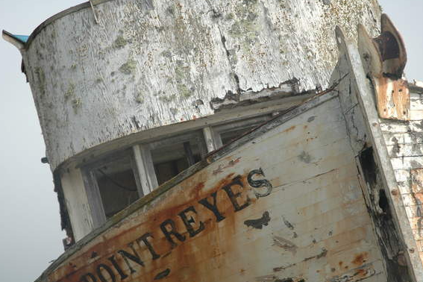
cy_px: 156
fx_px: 1210
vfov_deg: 13.3
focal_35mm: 103
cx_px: 199
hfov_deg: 19.8
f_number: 5.6
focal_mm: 60
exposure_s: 1/800
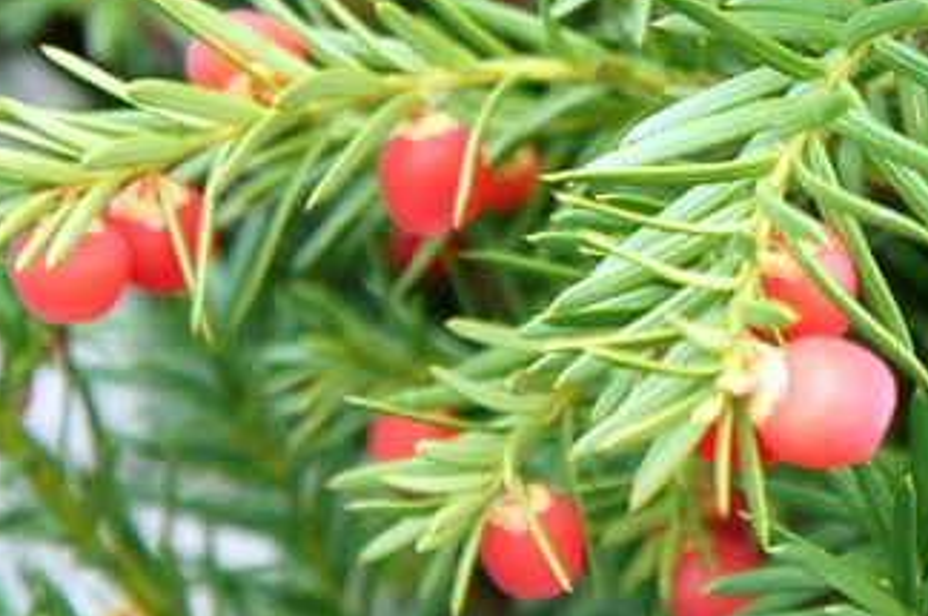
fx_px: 3346
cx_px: 907
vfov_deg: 10.5
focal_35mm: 130
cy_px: 193
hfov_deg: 15.5
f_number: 4.5
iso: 200
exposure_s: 1/60
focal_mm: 34
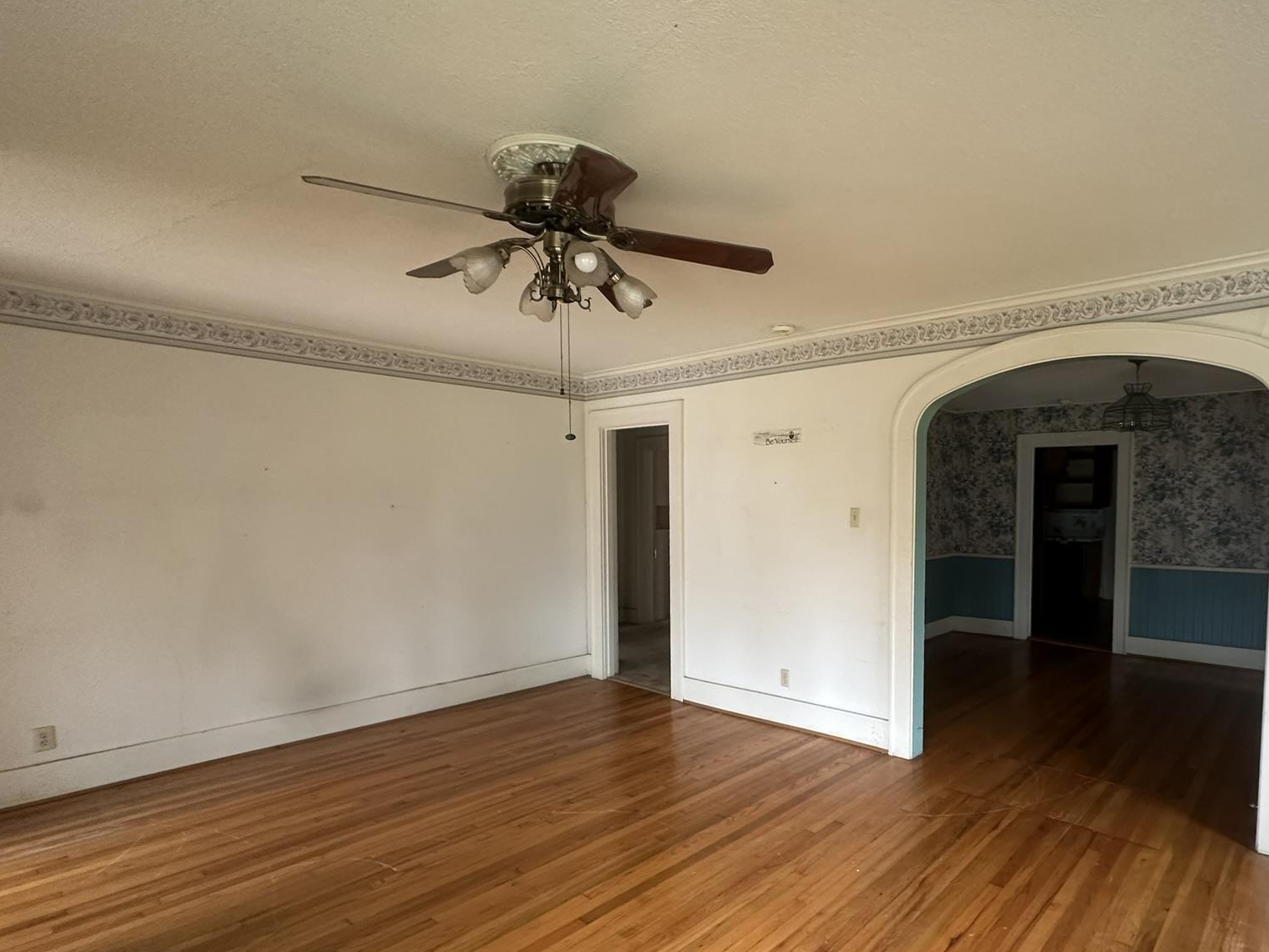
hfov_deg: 83.1
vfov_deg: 68.4
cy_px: 542
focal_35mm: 19
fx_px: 697
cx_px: 790
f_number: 2.2
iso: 320
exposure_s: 1/84
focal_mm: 2.22
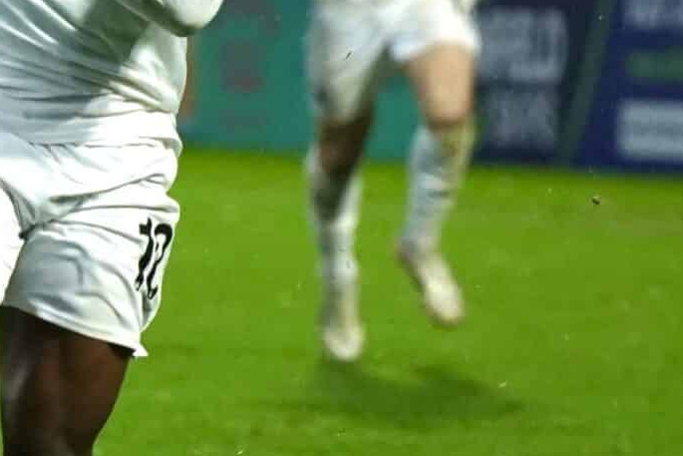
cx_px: -196
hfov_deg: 2.8
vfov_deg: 1.8
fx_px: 14174
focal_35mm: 747
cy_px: 98
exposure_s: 1/1600
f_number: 4
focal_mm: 200
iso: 4000
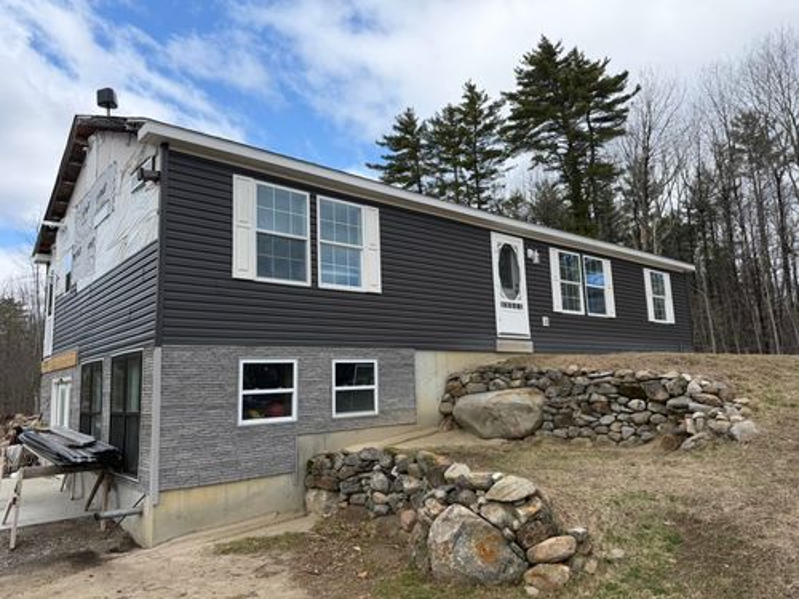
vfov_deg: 56.8
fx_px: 554
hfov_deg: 71.6
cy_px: 300
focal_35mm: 24
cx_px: 400
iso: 100
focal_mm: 6.76
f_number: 1.78
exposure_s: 1/2801
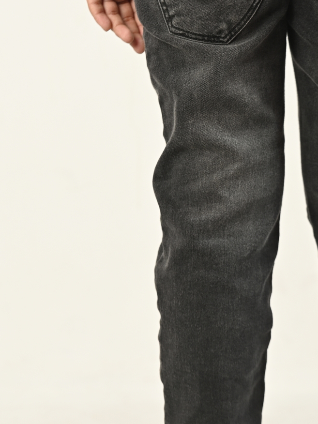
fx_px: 5291
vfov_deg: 4.6
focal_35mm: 432
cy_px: 218
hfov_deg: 3.4
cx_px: 277
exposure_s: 1/200
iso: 200
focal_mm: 175
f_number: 4.5
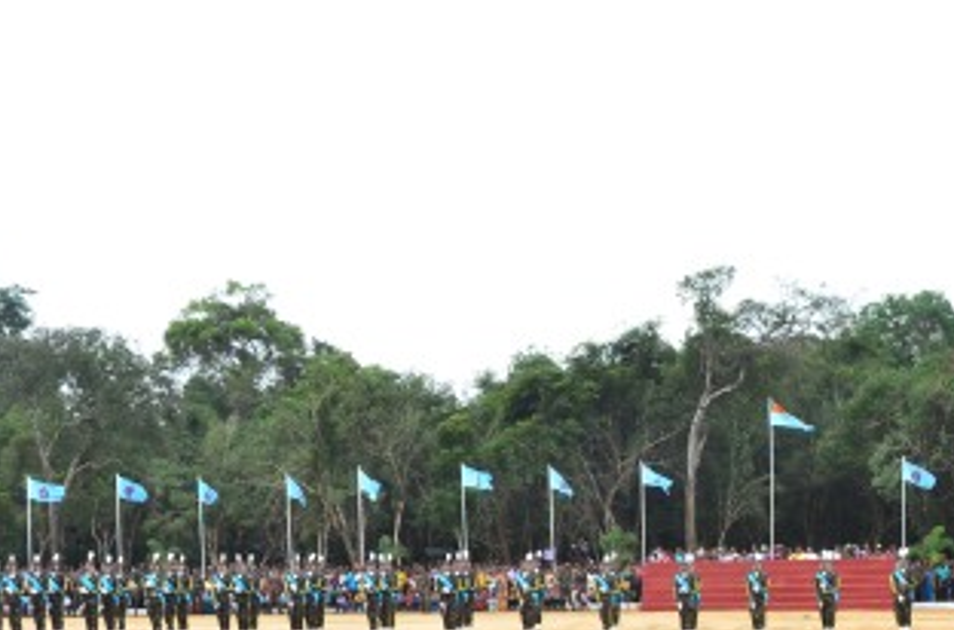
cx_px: 743
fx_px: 2060
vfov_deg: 17.1
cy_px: 592
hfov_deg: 25.7
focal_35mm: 78
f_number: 7.1
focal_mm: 27
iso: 320
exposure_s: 1/250
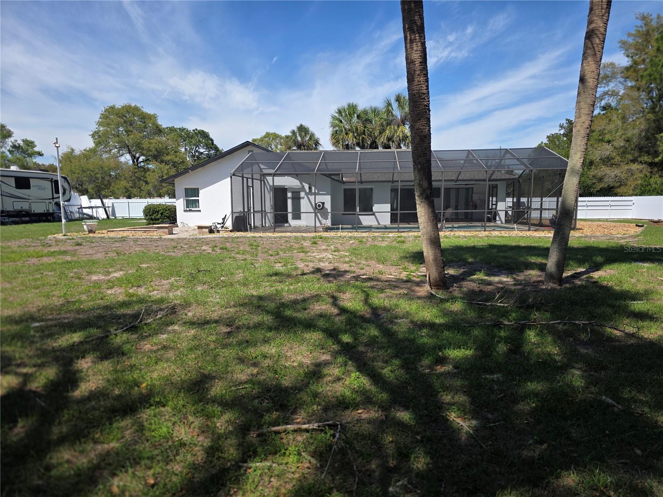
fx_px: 441
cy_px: 248
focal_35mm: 23
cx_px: 332
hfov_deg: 73.9
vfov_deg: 58.9
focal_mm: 6.3
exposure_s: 1/5017
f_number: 1.7
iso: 80
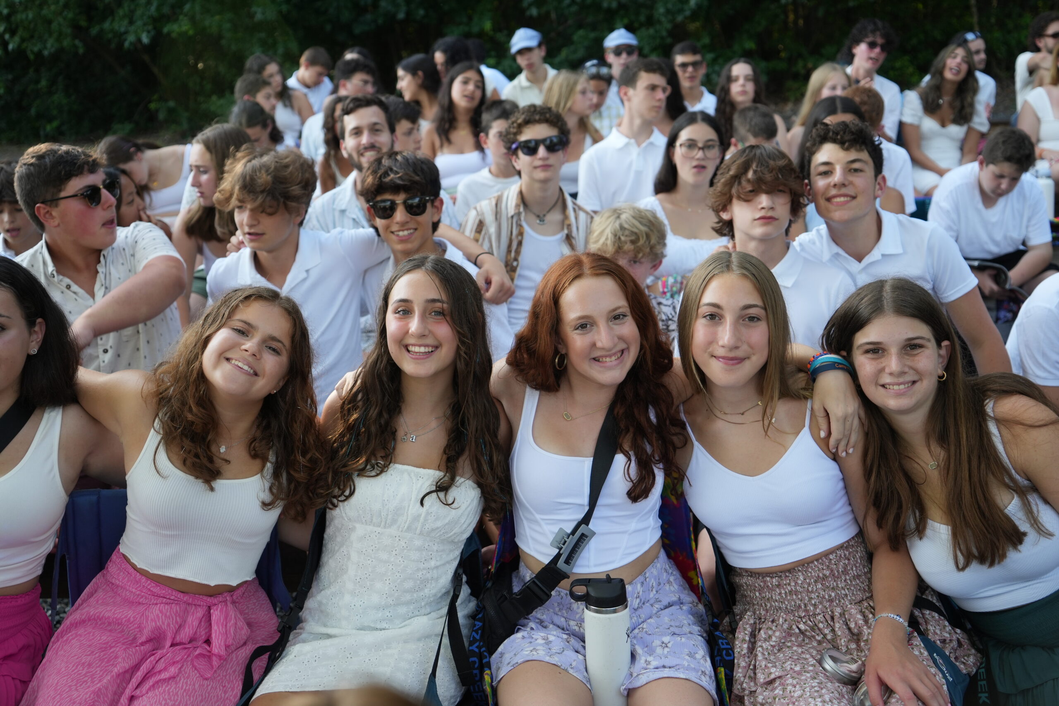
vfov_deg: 32.6
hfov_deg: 47.4
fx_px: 1206
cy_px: 353
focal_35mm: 41
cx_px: 530
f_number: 4
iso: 320
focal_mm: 41
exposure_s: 1/400
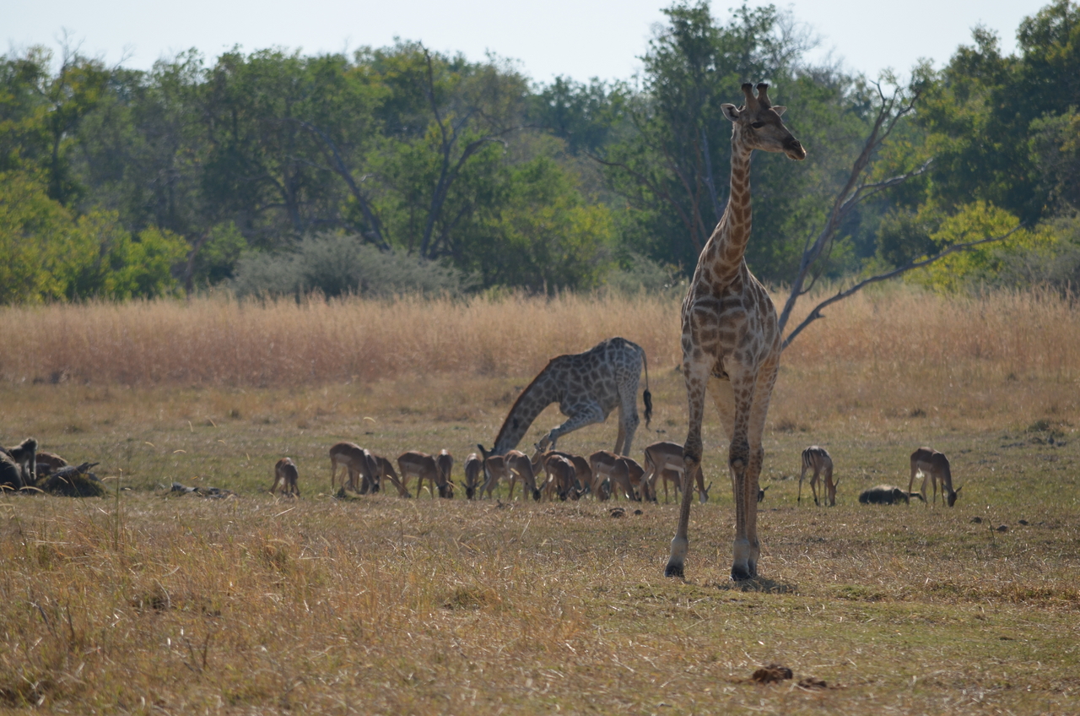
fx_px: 13473
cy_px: 358
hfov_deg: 4.6
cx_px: 540
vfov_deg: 3.0
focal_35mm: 450
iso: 200
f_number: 7.1
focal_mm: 300
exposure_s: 1/800
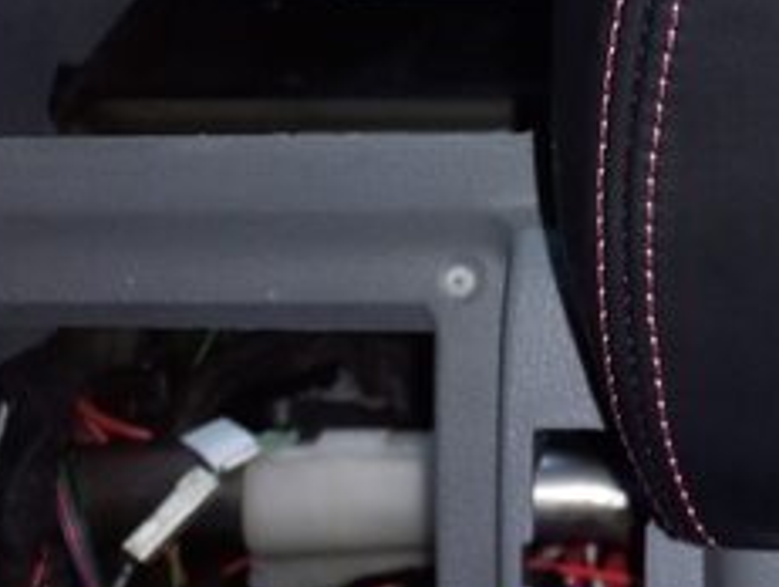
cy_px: 73
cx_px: 1214
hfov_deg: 20.2
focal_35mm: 81
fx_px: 1826
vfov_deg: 18.0
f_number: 1.8
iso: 250
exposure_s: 1/33.3
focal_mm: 4.65
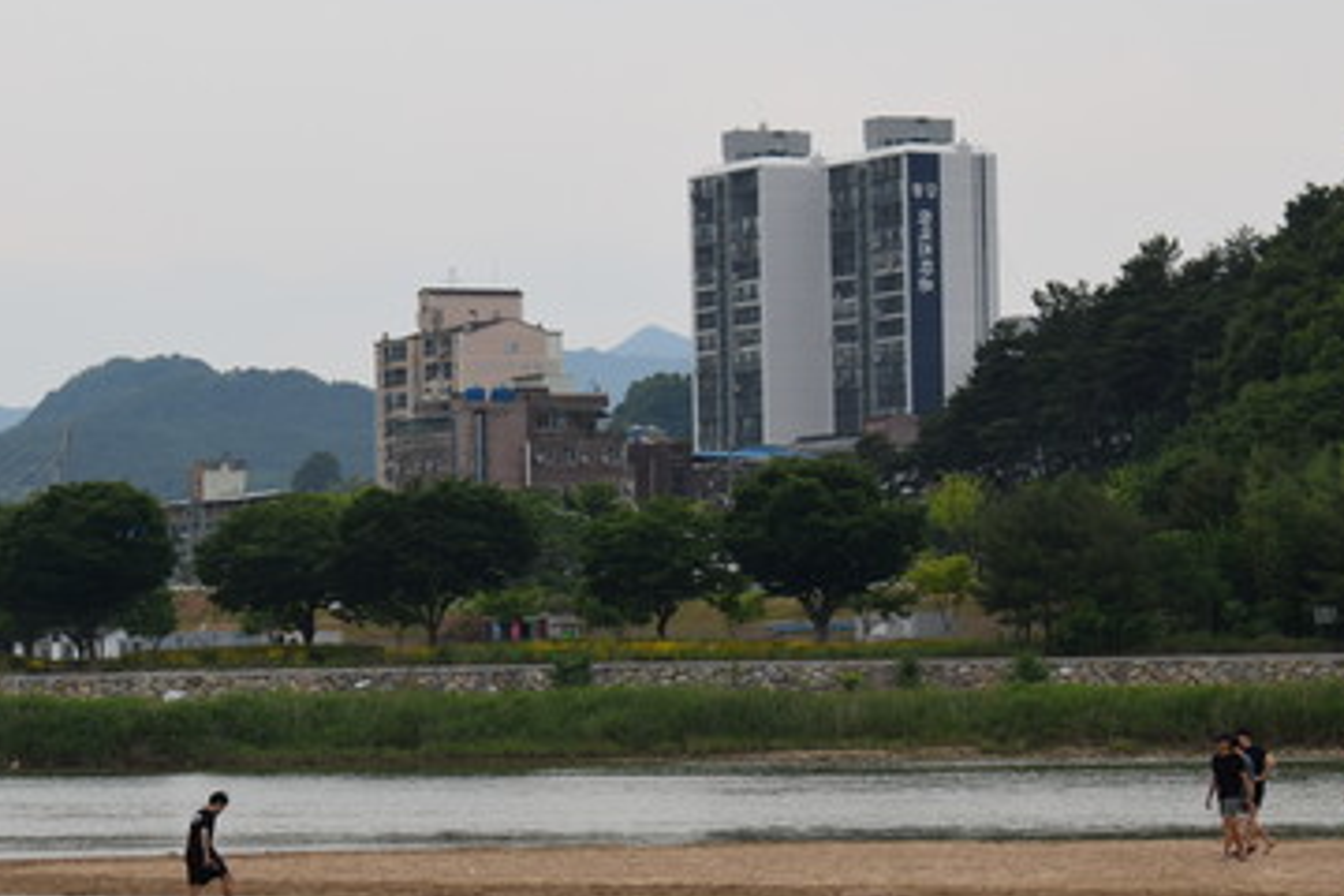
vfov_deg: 9.8
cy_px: 422
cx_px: 489
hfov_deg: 14.6
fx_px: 5226
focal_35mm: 140
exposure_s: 1/640
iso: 200
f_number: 6.3
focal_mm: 56
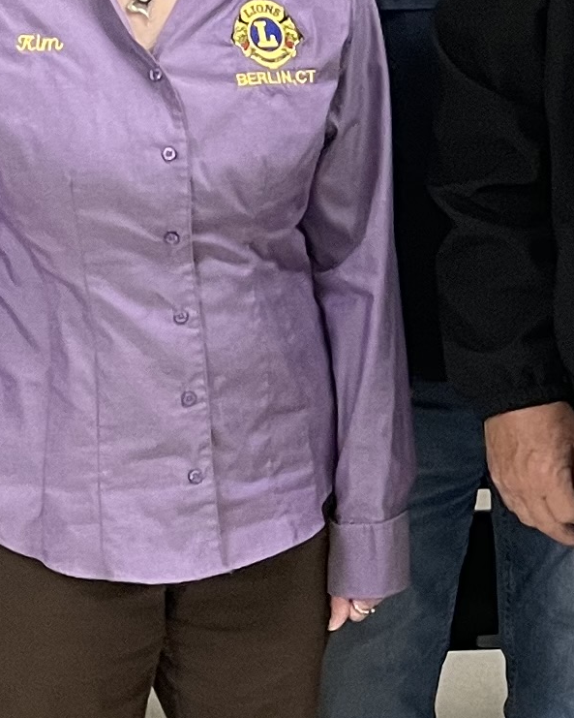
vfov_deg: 14.0
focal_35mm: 138
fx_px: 2930
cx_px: 903
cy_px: 390
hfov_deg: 10.7
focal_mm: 4.2
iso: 200
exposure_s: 1/60
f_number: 1.6
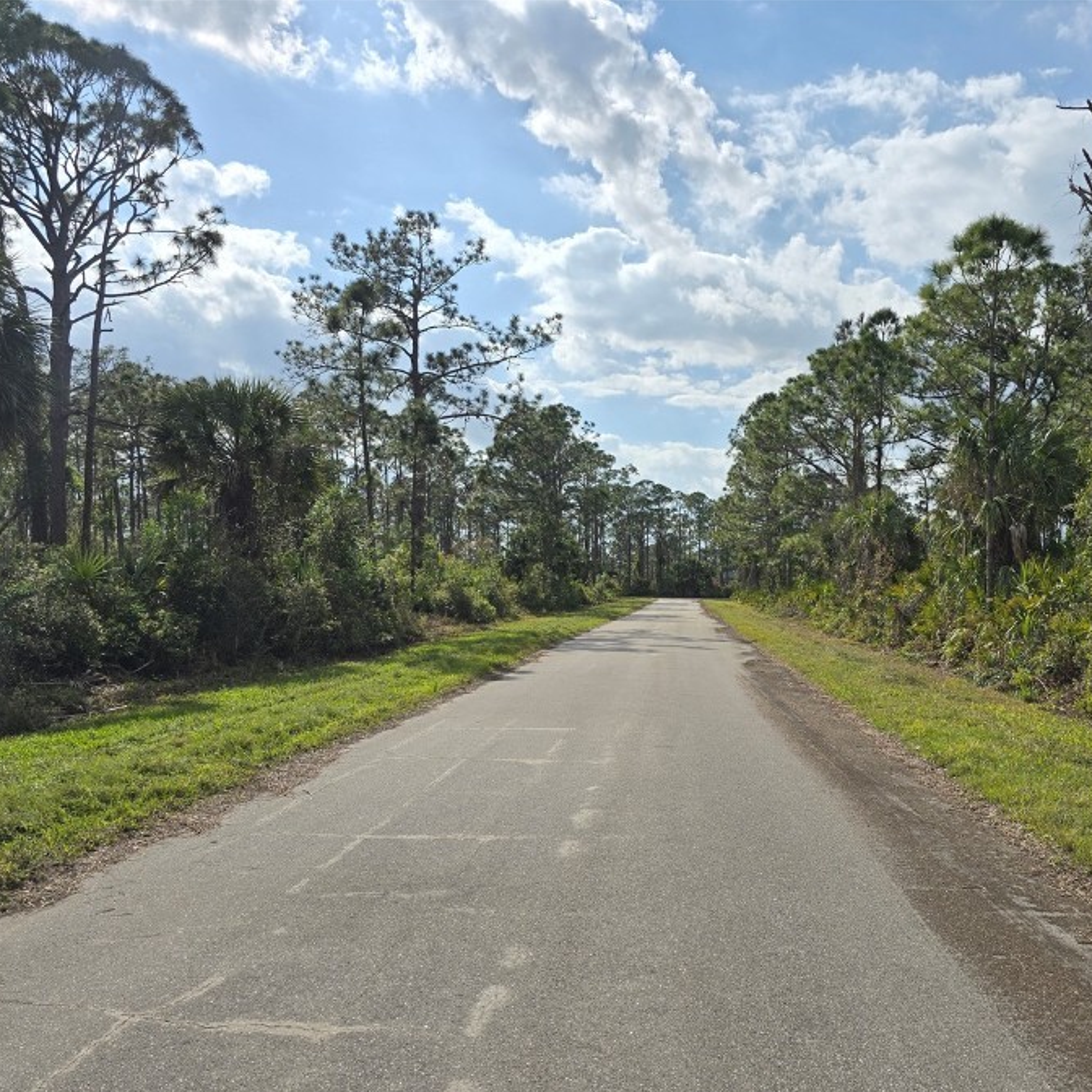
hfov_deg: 52.1
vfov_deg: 52.4
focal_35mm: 31
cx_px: 666
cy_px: 622
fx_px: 1106
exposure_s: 1/1894
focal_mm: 6.3
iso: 12
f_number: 1.7
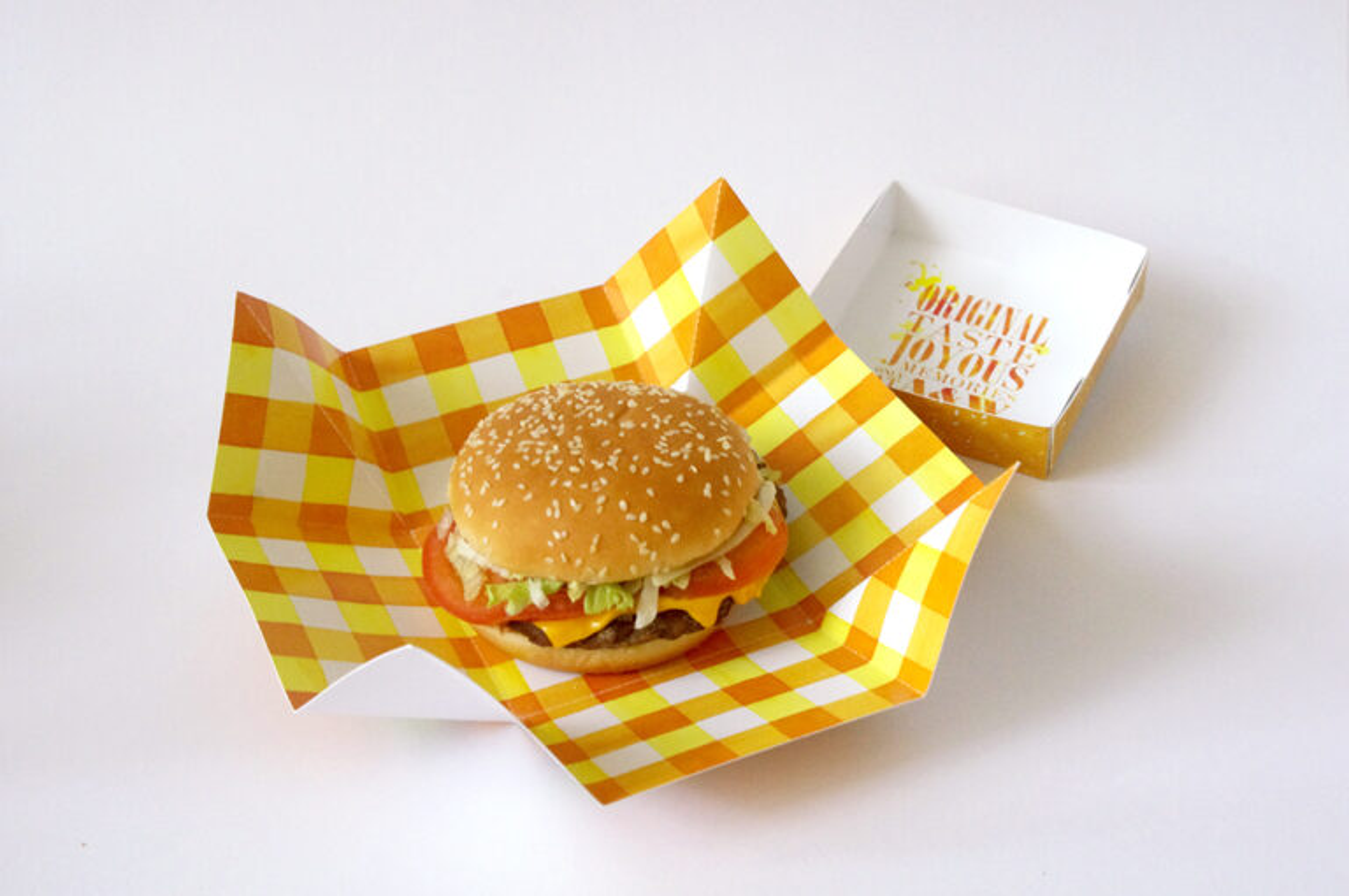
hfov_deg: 40.4
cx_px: 674
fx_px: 1834
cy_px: 448
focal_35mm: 49
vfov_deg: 27.5
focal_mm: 32.5
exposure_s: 1/6
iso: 1600
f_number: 8
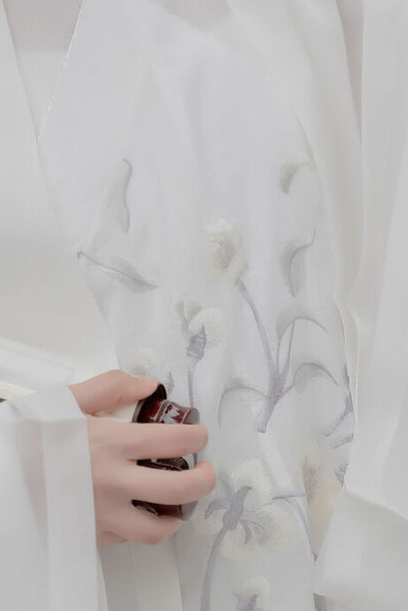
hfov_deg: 2.9
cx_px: 107
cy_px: 3
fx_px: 7985
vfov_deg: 4.4
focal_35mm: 470
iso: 400
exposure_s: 1/320
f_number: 2.8
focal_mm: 182
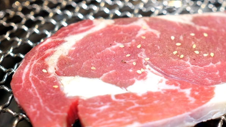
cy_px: 78
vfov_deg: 21.8
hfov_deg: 37.1
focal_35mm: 55
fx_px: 329
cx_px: 165
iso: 1600
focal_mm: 23
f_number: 2.5
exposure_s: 1/200
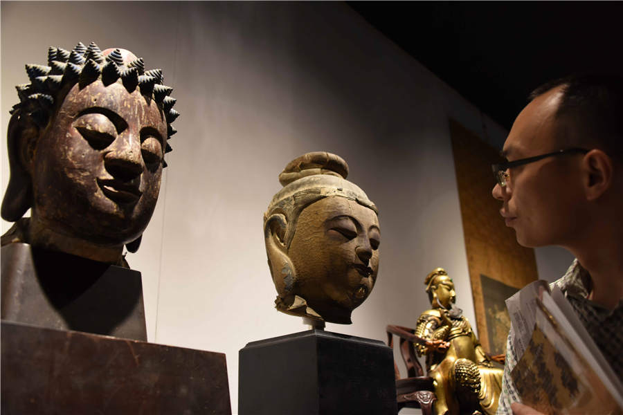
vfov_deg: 37.9
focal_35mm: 35
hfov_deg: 54.4
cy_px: 208
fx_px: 606
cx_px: 312
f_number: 3.8
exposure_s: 1/60
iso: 640
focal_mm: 35
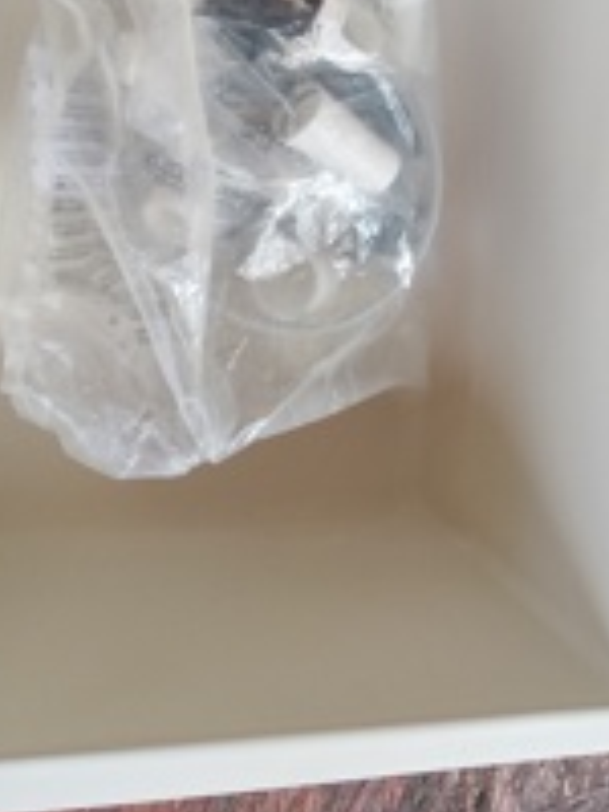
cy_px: 89
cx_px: 256
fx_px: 1220
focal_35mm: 52
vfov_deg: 34.8
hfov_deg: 28.0
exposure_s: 1/212
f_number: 1.8
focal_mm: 3.59
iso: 100
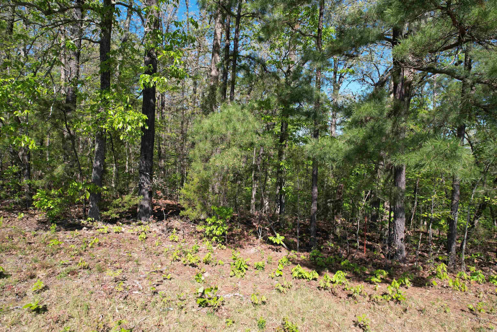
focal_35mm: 22
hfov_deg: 78.6
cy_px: 166
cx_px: 248
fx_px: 304
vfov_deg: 57.2
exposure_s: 1/1000
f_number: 2.8
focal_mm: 8.38
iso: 110
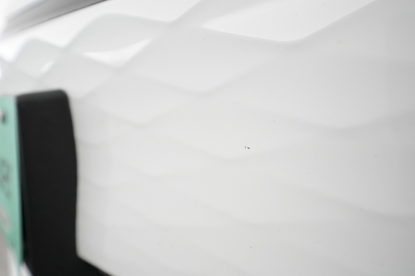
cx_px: 208
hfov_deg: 65.5
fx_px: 323
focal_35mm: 28
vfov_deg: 46.4
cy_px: 138
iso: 3200
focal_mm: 28
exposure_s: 1/100
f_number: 4.5
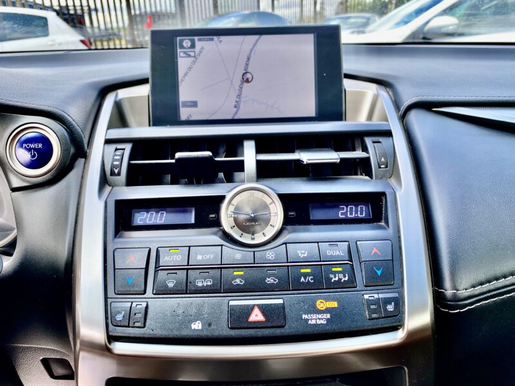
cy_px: 193
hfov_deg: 67.3
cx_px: 258
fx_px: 387
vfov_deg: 53.1
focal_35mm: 26
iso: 40
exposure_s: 1/210
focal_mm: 4.25
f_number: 1.8
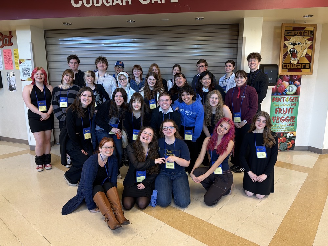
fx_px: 227
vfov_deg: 56.8
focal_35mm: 24
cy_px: 123
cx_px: 164
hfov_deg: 71.6
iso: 125
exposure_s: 1/62
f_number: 1.78
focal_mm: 6.76
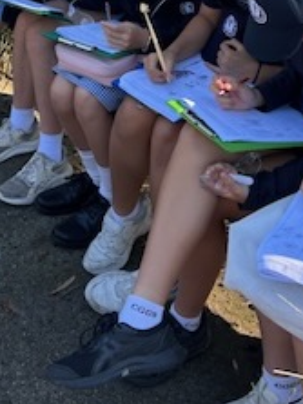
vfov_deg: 26.2
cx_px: 158
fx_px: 818
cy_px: -7
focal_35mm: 70
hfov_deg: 21.0
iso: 50
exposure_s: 1/422
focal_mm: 5.7
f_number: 1.5
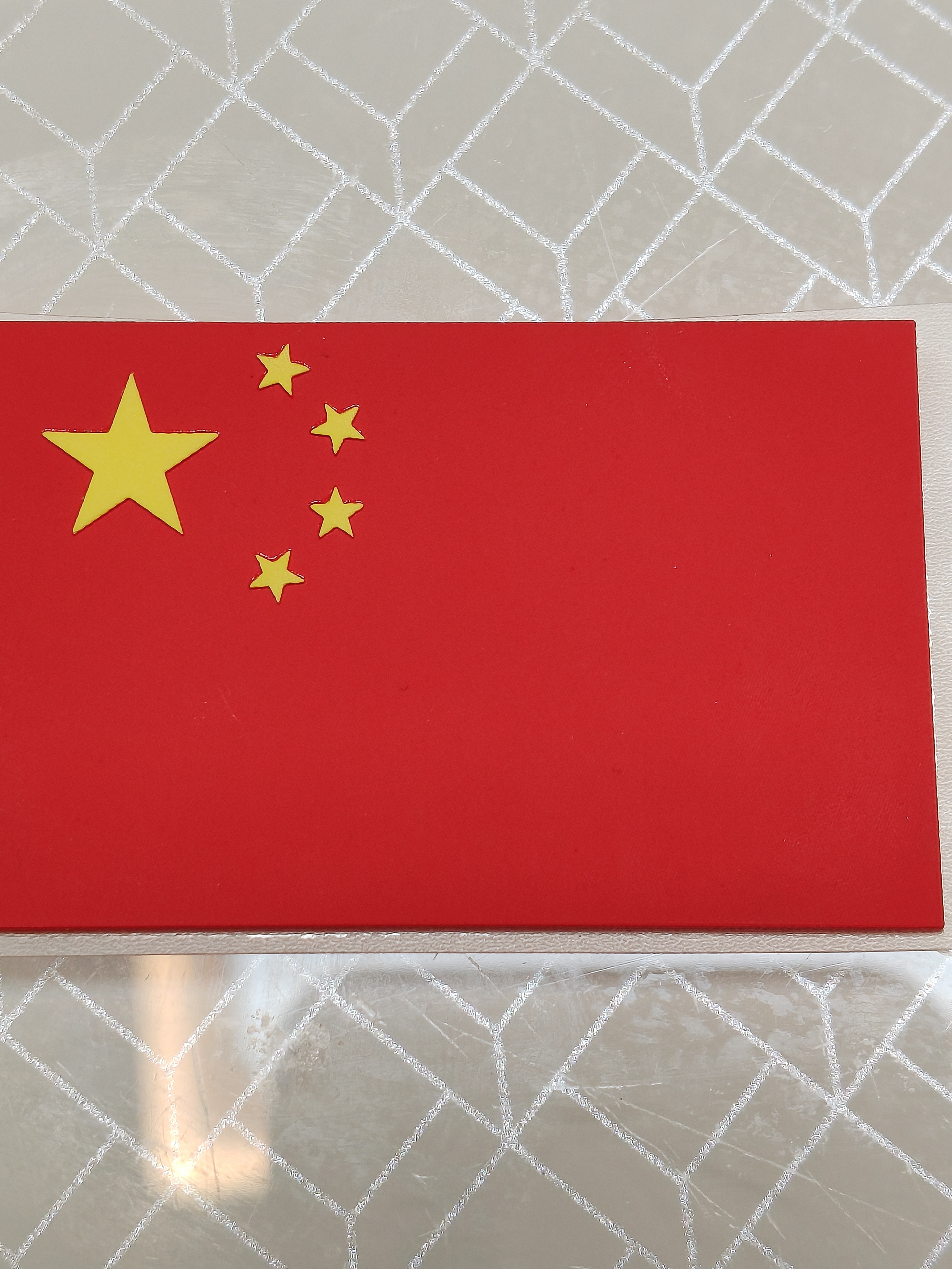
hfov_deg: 22.3
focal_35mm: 66
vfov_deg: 29.4
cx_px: 440
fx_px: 2420
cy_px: 648
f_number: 1.88
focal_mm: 4.84
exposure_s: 1/50
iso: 293
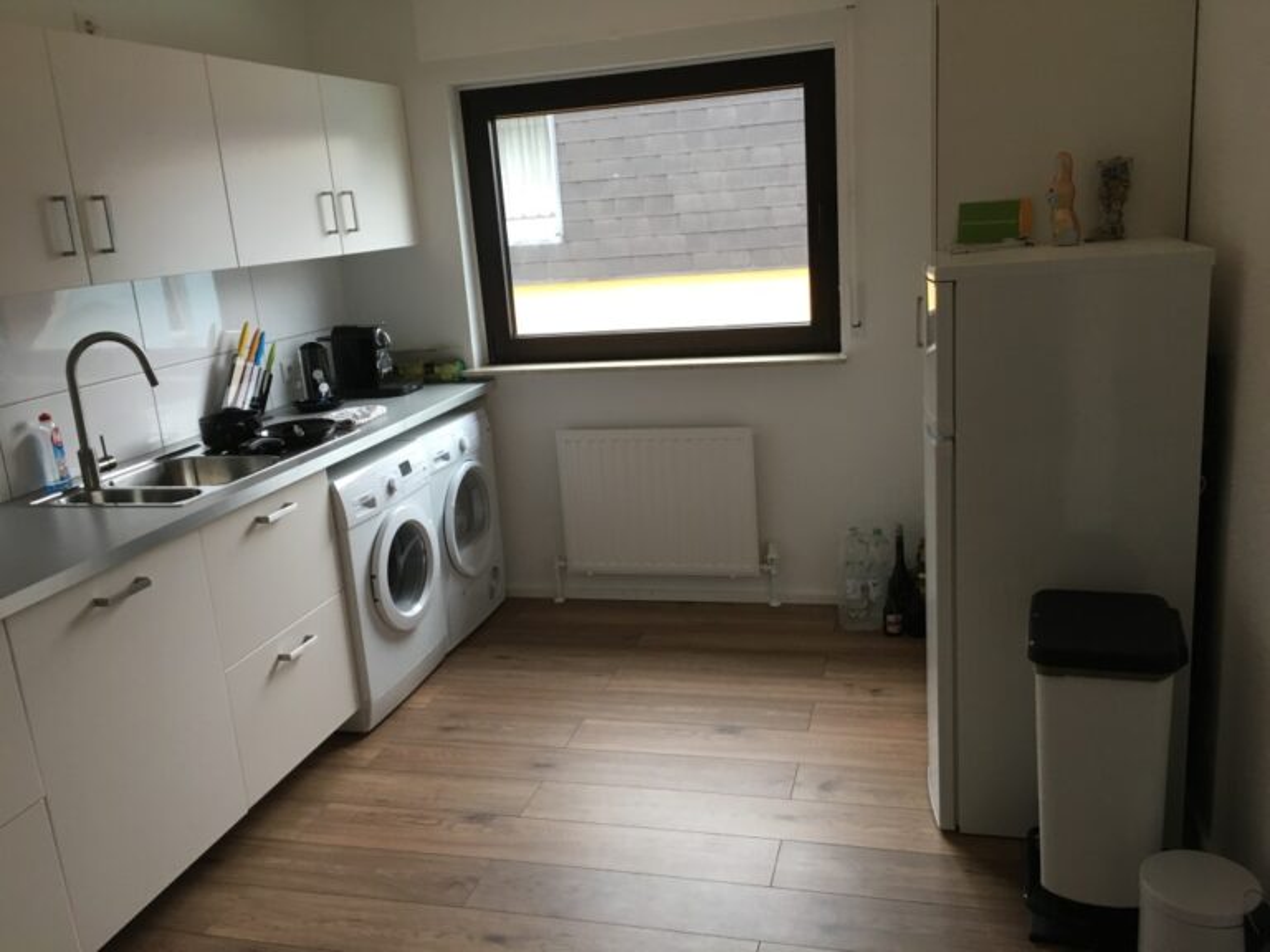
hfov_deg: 61.7
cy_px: 476
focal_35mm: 29
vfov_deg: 48.2
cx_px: 635
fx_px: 1064
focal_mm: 4.15
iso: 125
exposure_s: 1/33
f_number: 2.2
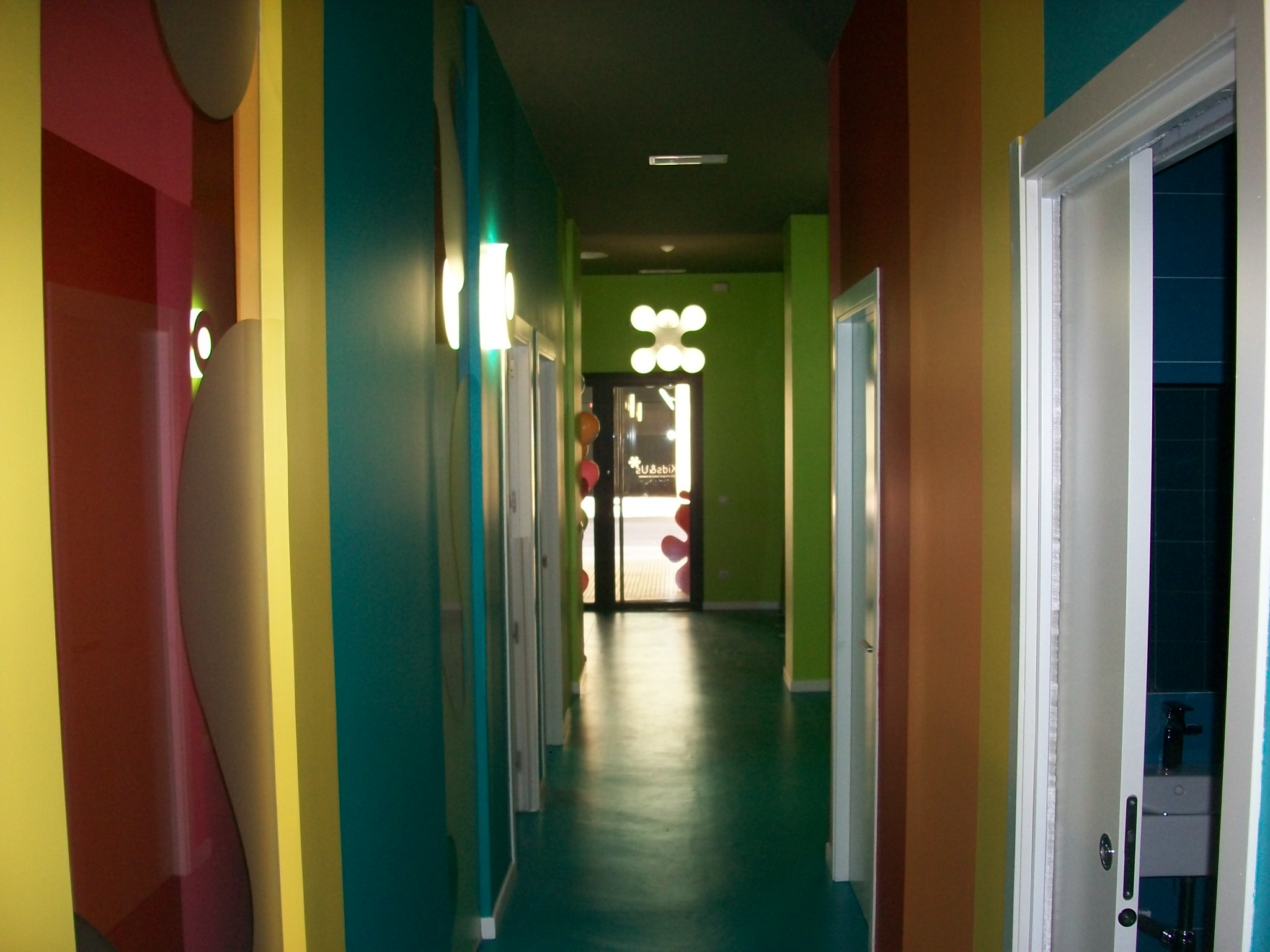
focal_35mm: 34
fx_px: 1247
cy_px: 476
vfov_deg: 41.8
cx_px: 635
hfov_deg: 54.0
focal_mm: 5.7
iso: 120
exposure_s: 1/60
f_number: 2.8
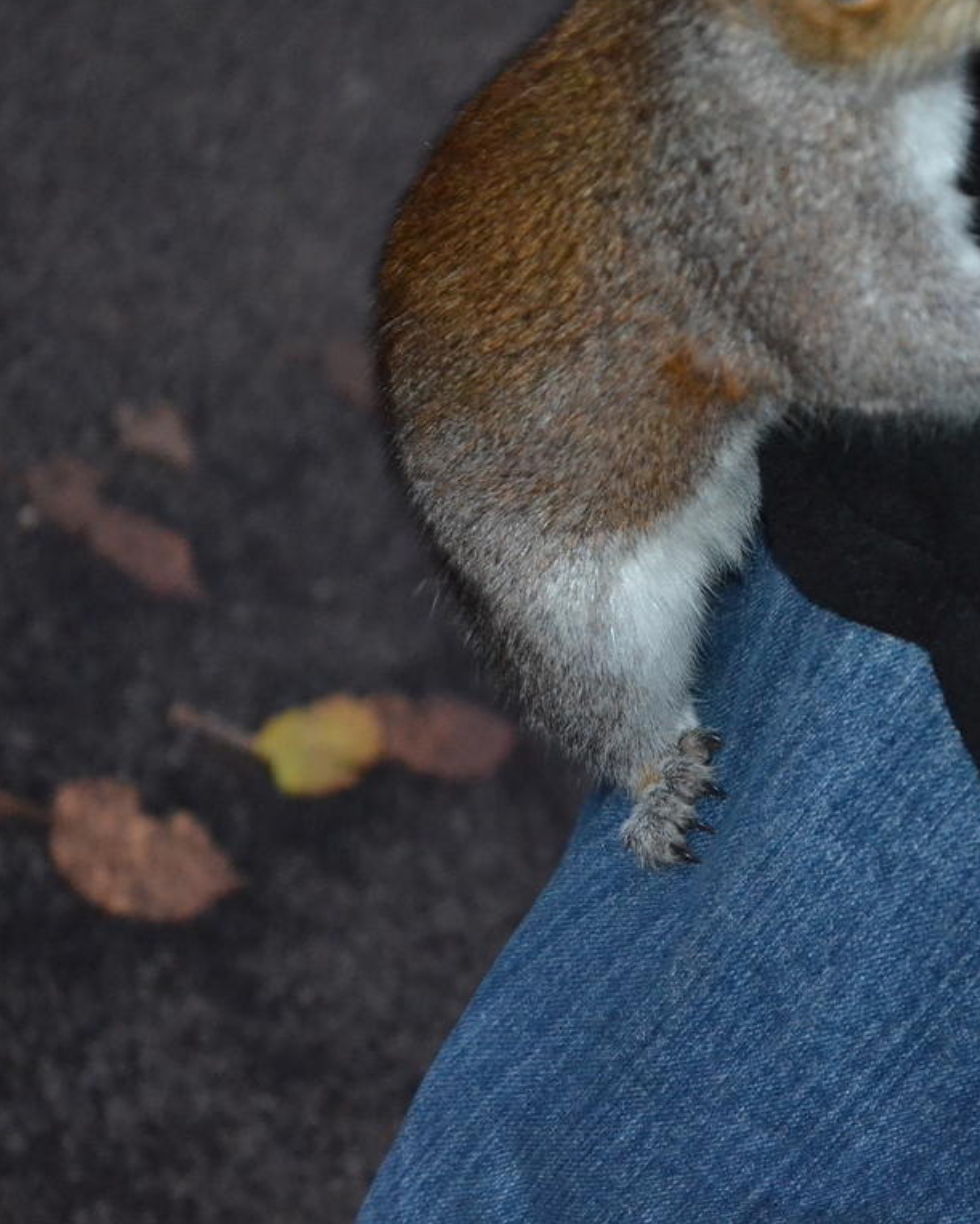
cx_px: 776
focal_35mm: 122
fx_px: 4411
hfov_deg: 12.6
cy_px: 586
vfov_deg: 15.8
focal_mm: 55
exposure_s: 1/60
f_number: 5.6
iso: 3200
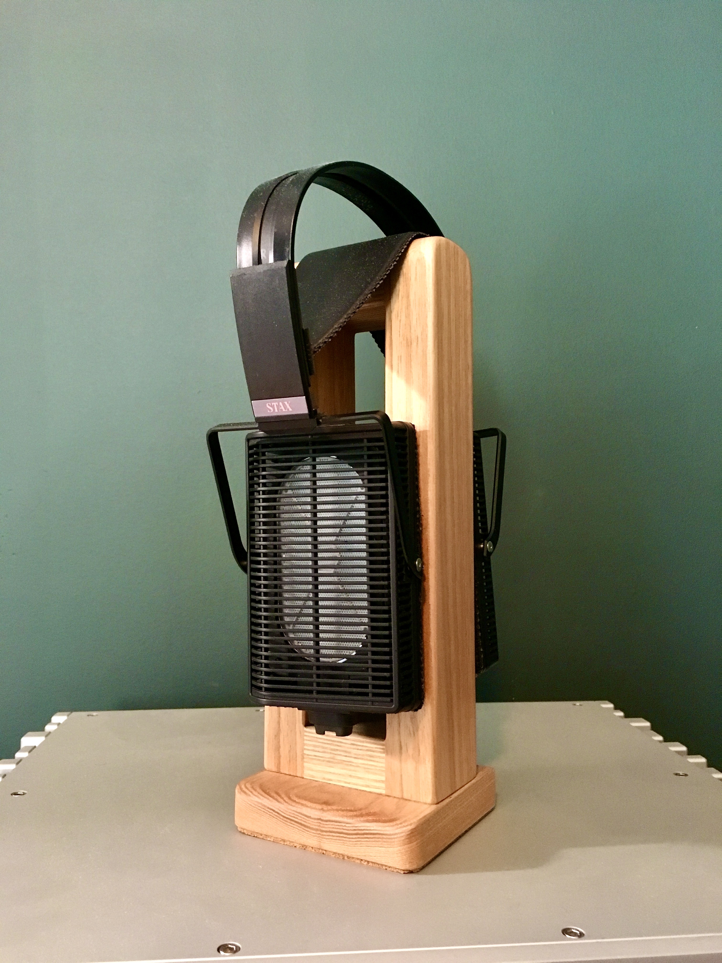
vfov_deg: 61.7
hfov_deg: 48.2
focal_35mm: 29
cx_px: 361
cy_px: 482
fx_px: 806
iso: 500
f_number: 2.2
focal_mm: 4.15
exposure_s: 1/15
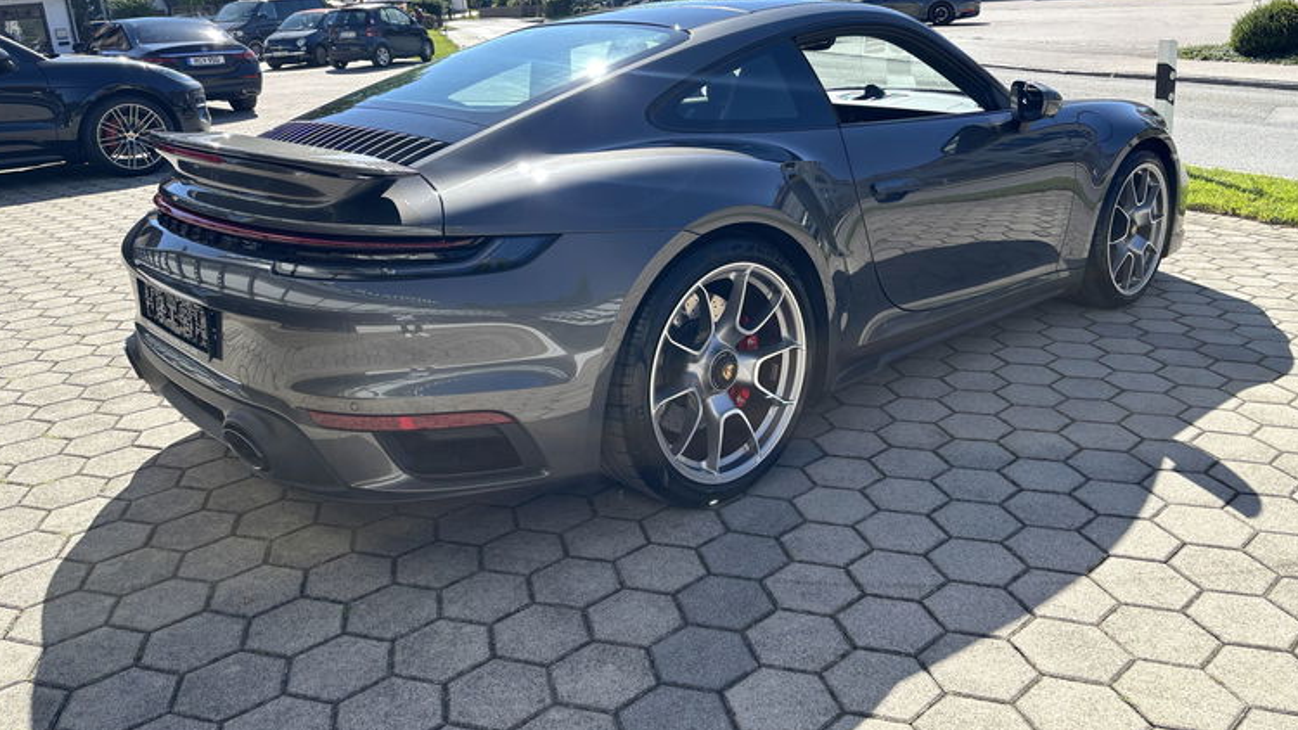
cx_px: 642
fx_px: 998
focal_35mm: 29
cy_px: 272
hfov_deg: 66.1
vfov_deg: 39.9
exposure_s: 1/1590
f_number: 1.6
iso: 50
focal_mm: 5.96
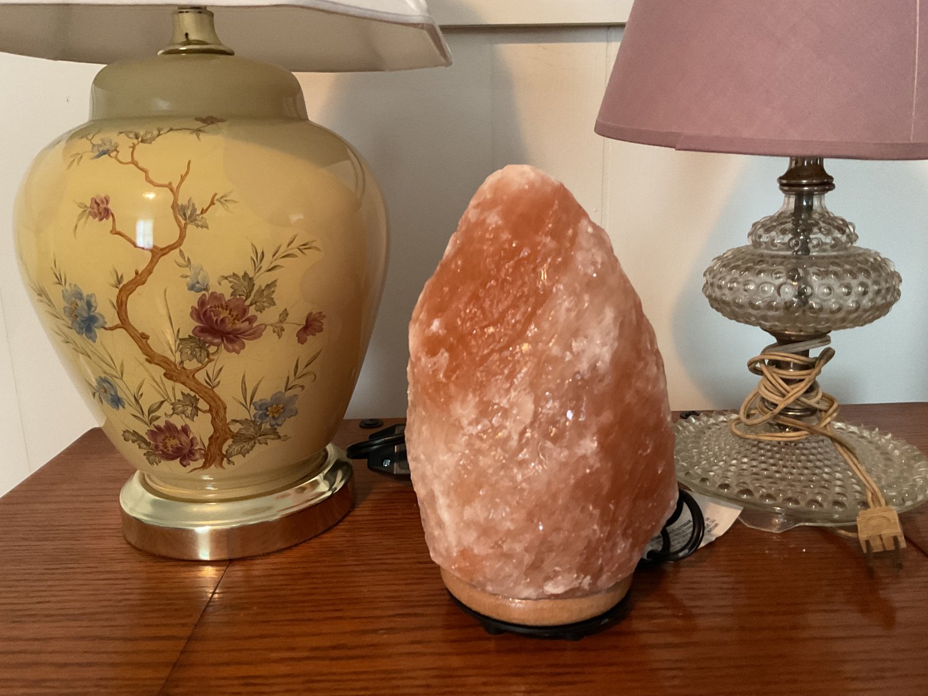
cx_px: 464
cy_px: 348
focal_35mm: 29
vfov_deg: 48.2
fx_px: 778
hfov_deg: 61.7
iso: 320
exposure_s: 1/30
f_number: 1.8
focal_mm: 3
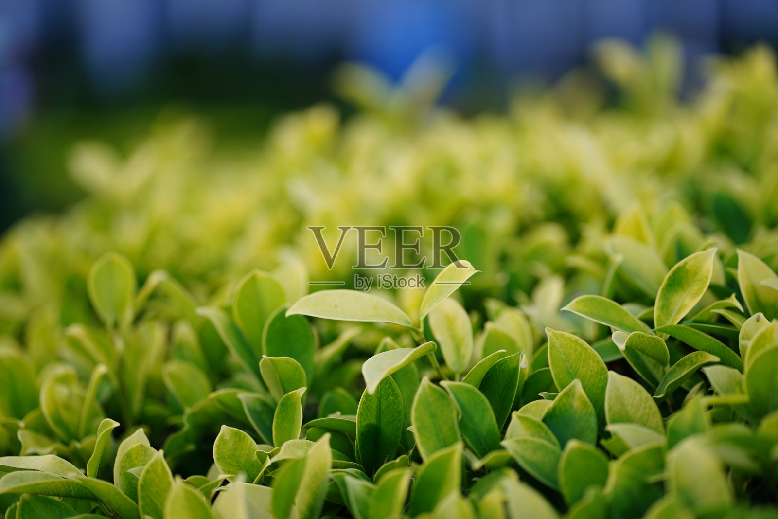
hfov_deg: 23.9
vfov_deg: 16.1
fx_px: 1837
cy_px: 260
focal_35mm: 85
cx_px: 389
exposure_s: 1/320
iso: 100
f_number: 1.8
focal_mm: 85
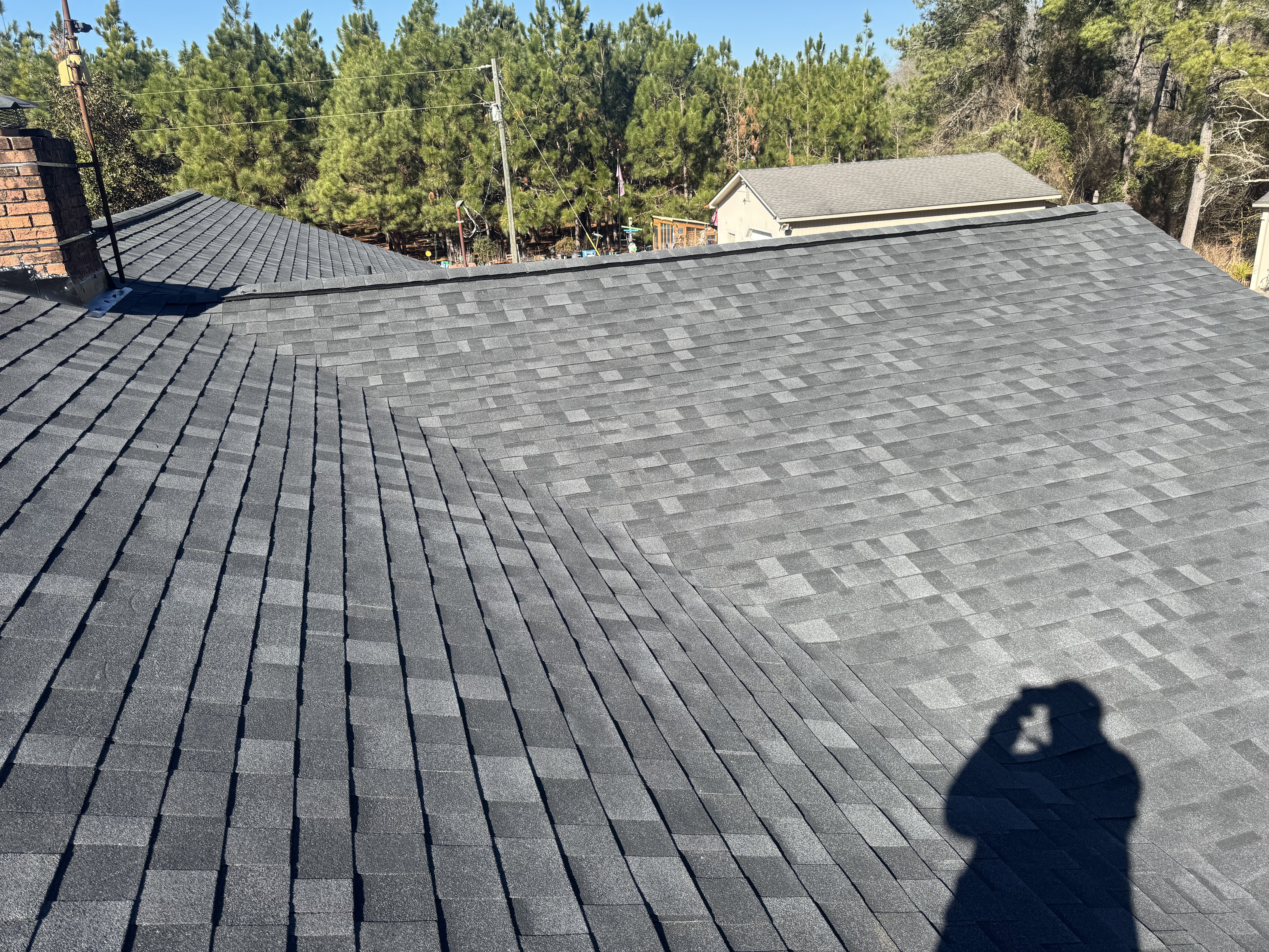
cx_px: 634
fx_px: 880
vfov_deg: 56.8
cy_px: 476
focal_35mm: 24
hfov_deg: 71.6
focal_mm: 6.76
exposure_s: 1/1869
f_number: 1.78
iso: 80
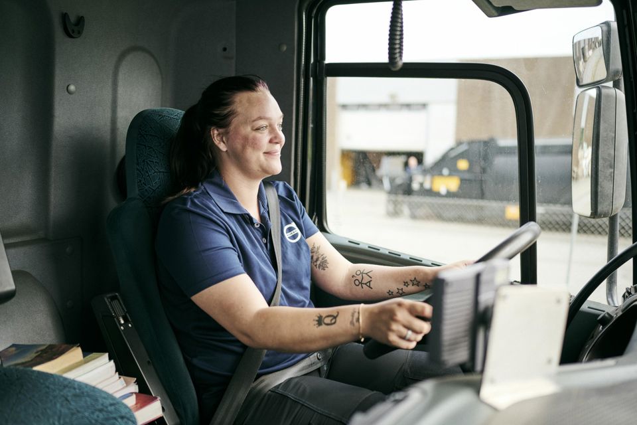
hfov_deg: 54.4
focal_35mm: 35
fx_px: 619
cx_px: 318
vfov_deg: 37.9
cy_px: 212
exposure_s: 1/320
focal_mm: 35
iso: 64
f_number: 1.8
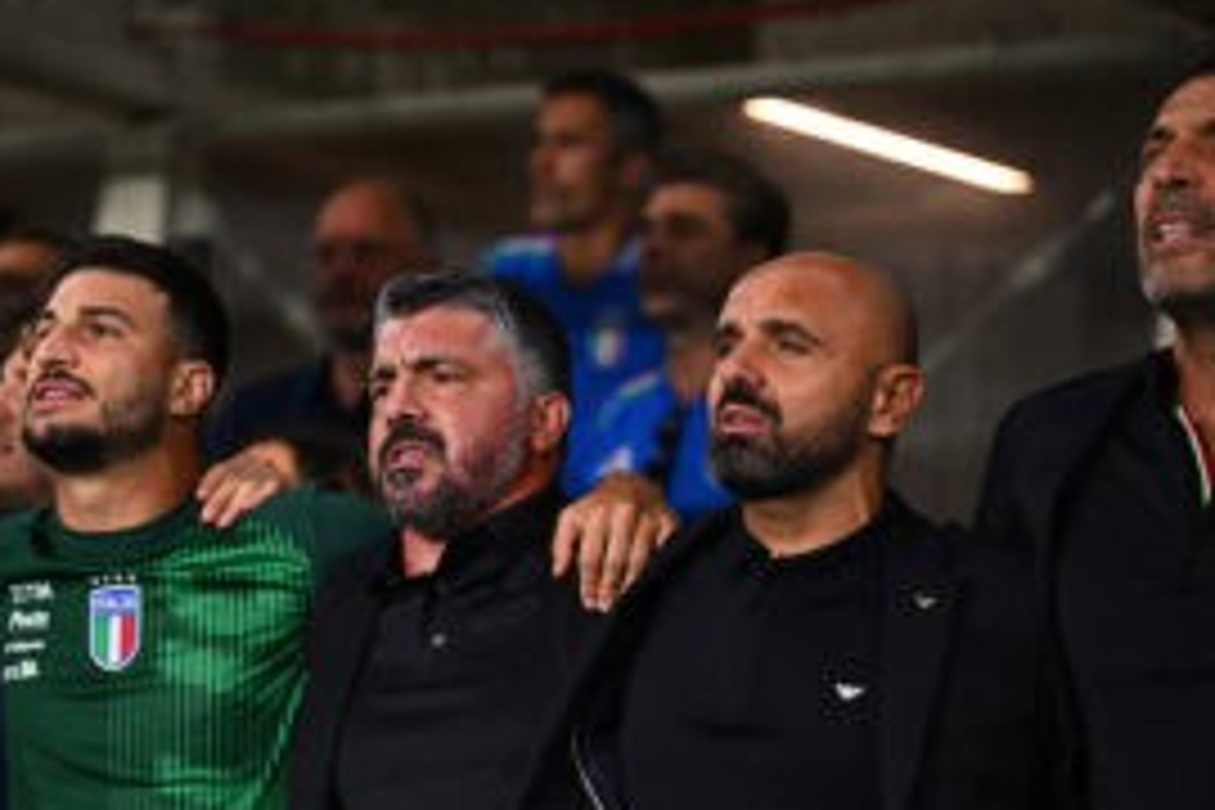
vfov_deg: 7.3
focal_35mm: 187
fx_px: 6311
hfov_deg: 11.0
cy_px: 562
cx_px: 432
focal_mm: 120
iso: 1600
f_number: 2.8
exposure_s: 1/1000
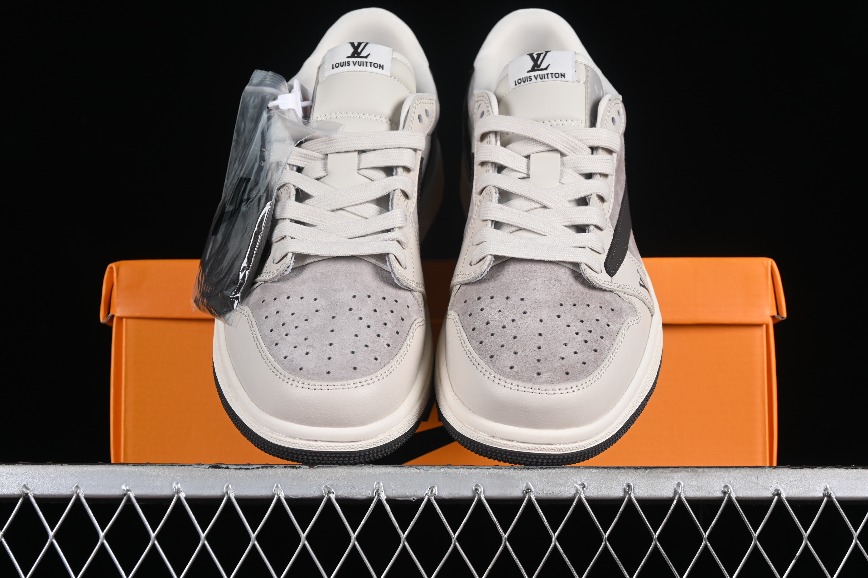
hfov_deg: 27.0
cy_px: 289
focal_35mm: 75
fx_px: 1808
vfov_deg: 18.2
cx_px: 434
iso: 160
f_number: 7.1
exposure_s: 1/80
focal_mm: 50
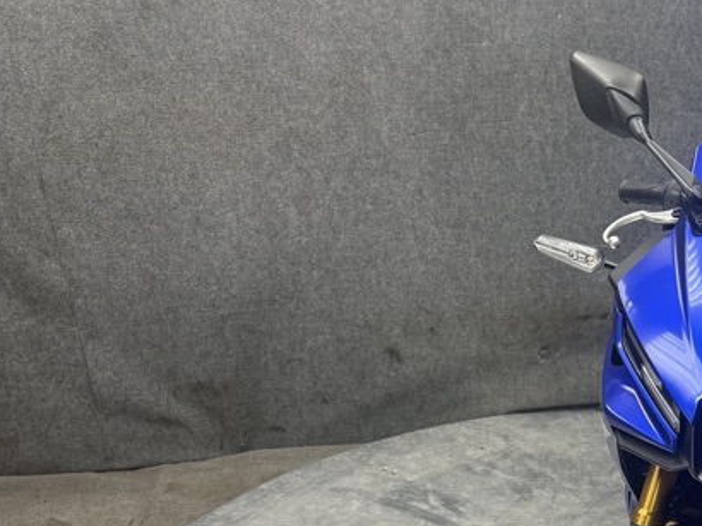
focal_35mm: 60
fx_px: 1216
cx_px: 716
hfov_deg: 29.8
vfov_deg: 23.6
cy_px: 487
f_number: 1.78
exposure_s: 1/120
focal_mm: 6.76
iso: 125
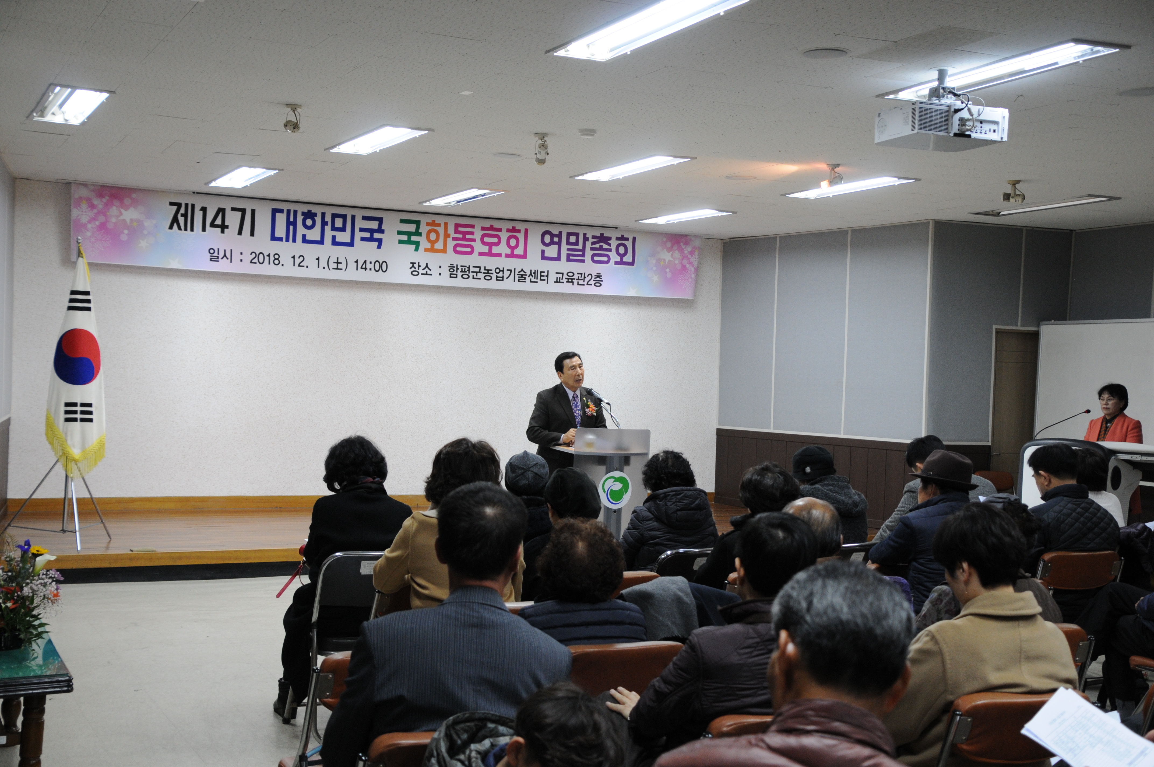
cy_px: 384
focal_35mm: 45
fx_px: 1441
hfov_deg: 43.7
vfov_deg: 29.8
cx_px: 577
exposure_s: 1/40
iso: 640
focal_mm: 30
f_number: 4
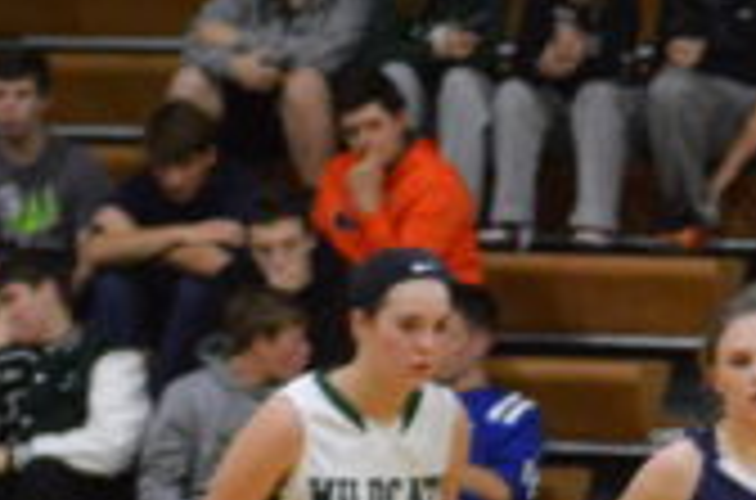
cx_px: 936
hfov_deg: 5.6
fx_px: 7753
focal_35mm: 370
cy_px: 761
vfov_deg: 3.7
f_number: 4
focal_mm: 55
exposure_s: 1/320
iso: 3200
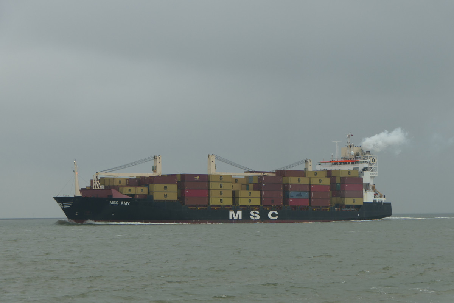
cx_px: 227
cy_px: 152
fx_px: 1375
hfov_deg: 18.8
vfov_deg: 12.6
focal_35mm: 109
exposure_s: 1/320
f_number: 4.2
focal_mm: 40
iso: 125
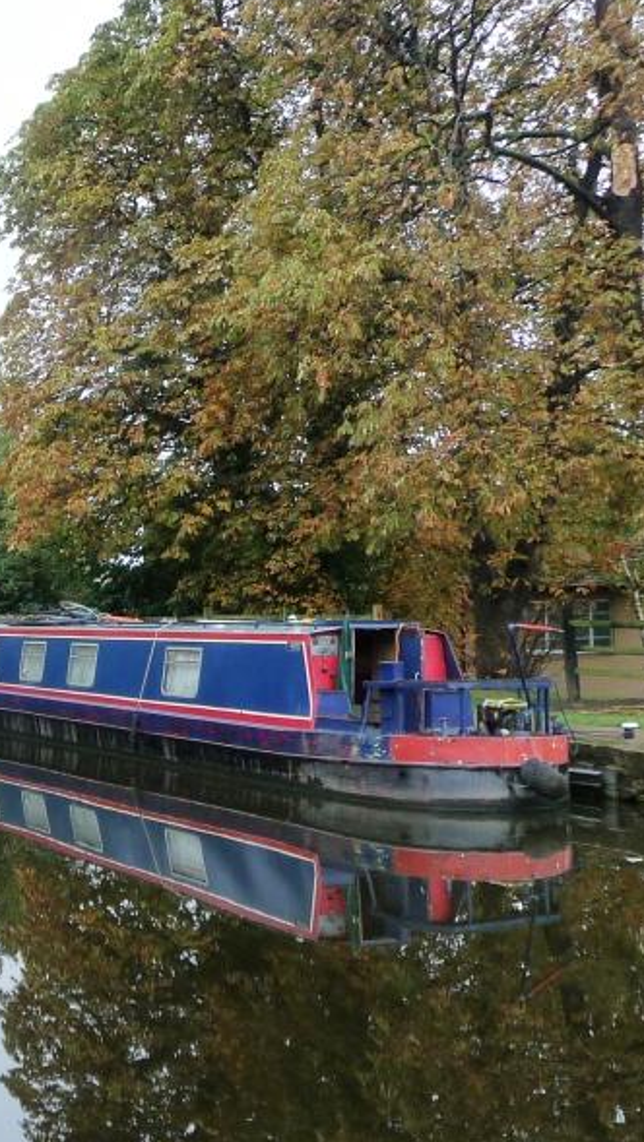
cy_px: 558
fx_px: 1606
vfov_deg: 39.1
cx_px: -182
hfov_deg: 20.7
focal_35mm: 53
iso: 160
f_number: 3.3
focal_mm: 4.7
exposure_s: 1/60
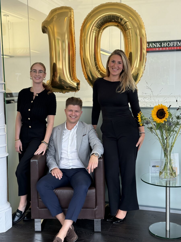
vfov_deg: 39.7
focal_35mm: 48
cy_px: 121
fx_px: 335
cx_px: 90
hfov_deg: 30.3
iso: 64
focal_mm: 6.8
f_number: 1.8
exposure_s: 1/100
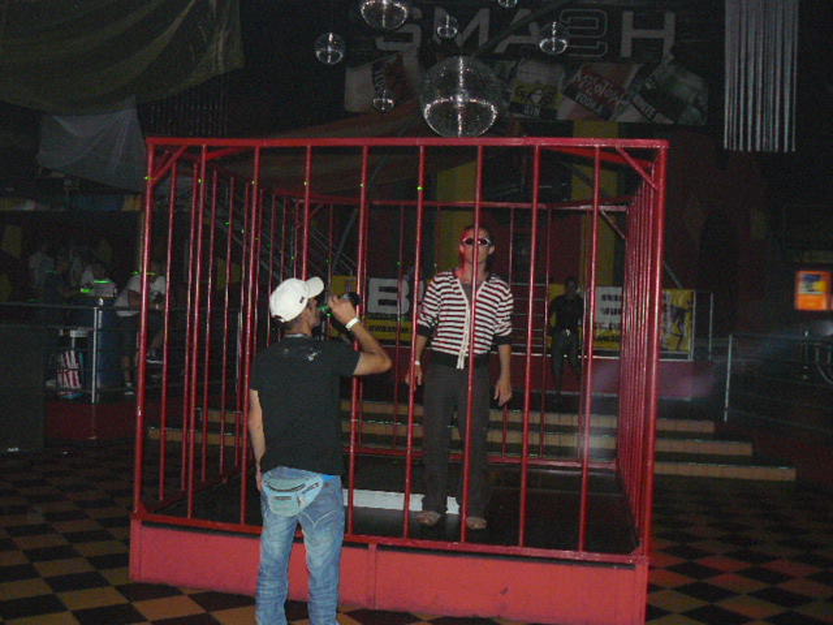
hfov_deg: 51.4
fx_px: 866
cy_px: 312
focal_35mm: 36
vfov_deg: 39.7
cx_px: 416
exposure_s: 1/30
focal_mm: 6
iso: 400
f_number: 2.8
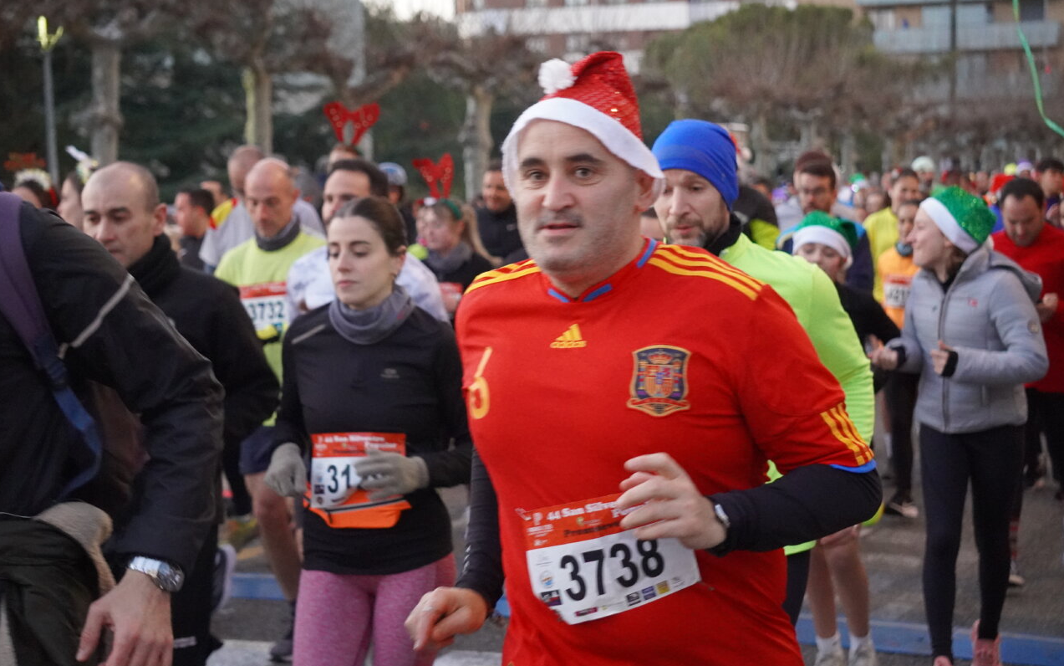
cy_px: 326
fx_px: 2451
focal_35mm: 85
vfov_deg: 15.5
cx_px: 531
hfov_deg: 24.5
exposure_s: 1/160
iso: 6400
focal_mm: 55
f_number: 4.5
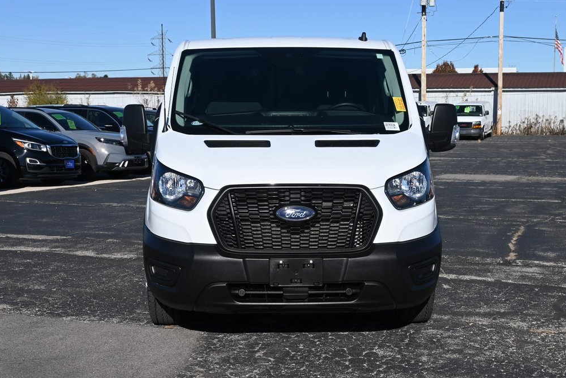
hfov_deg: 38.2
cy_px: 187
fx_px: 818
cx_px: 285
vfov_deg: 26.0
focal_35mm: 52
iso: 100
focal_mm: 34
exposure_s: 1/500
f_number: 8
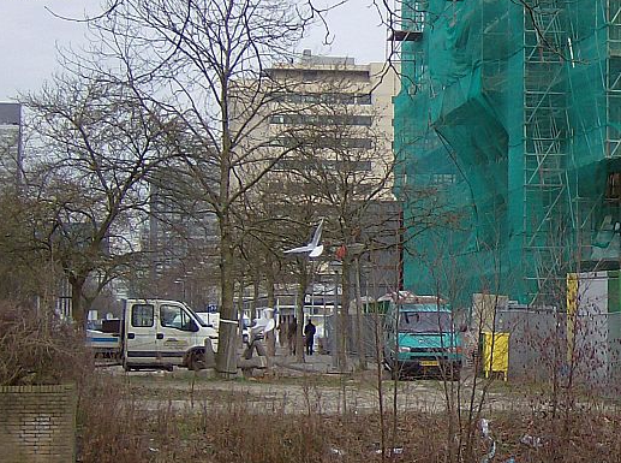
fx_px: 1986
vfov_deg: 13.3
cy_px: 162
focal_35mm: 111
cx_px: 591
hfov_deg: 17.4
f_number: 3.4
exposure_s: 1/499
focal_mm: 9.3
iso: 100
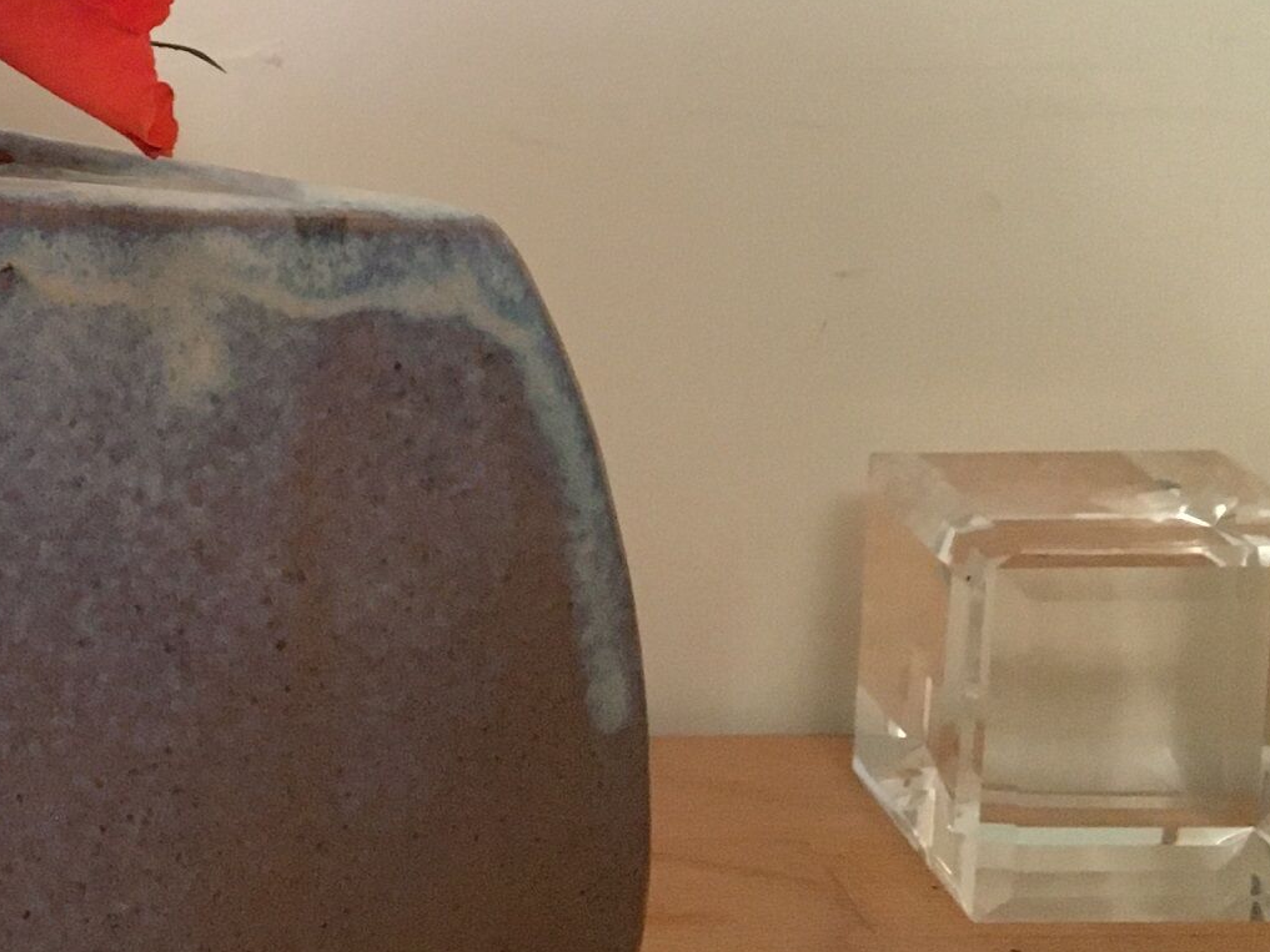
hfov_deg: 23.3
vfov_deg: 19.0
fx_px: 2825
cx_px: -224
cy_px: 192
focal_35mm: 77
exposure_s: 1/17
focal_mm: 4.15
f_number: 2.2
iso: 200
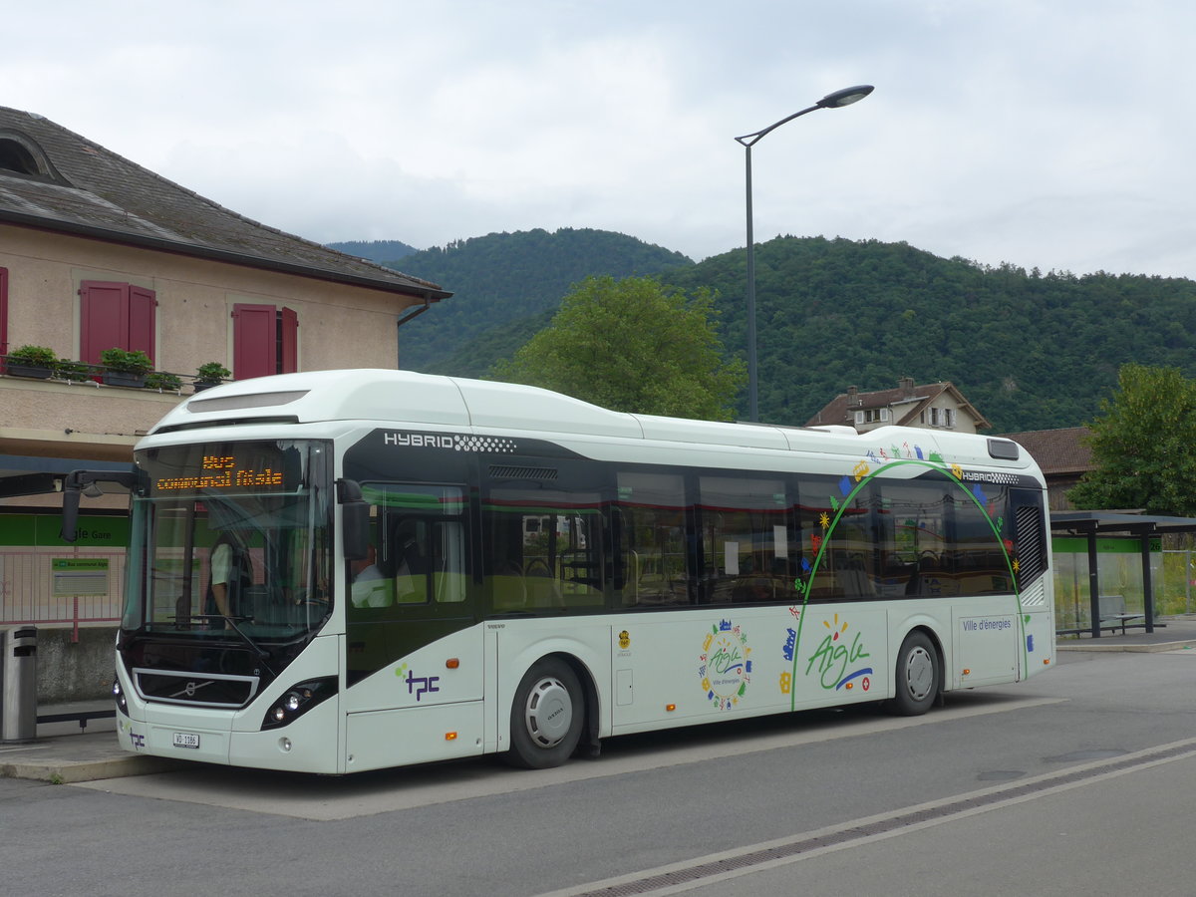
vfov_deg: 29.7
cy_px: 448
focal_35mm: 49
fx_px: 1693
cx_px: 598
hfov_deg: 38.9
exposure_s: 1/250
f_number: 3.2
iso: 80
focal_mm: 10.1
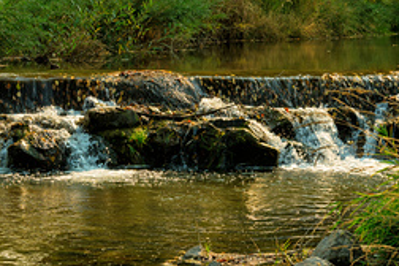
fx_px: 1585
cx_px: 65
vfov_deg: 9.5
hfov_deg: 14.2
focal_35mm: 143
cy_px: 11
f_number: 8
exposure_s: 1/160
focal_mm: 60
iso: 200
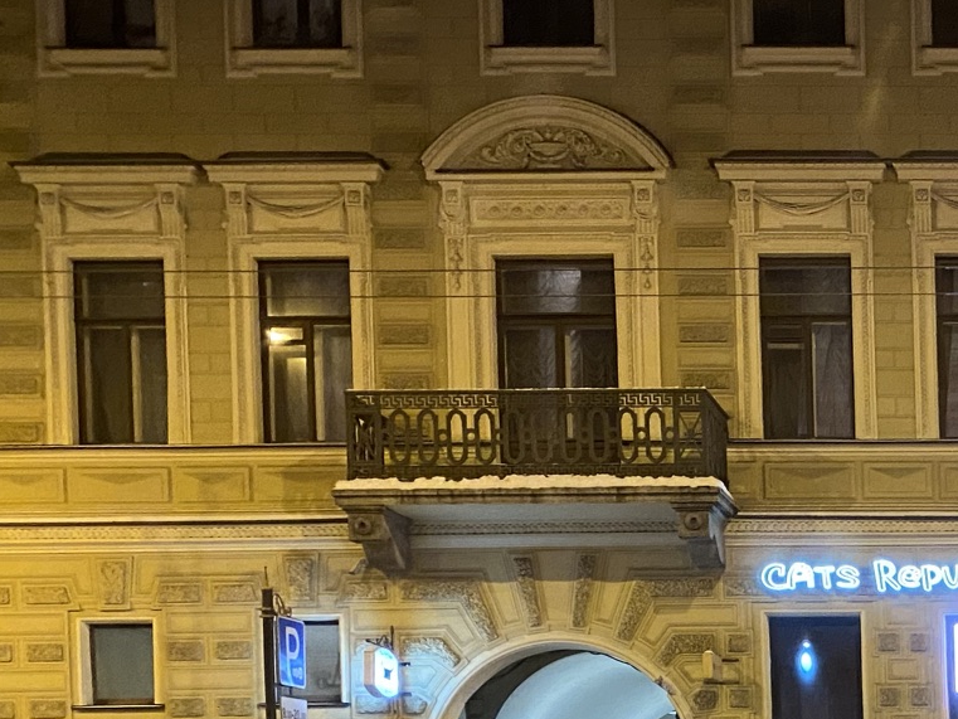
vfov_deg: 19.4
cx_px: 1164
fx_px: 1938
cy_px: 939
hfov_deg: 24.9
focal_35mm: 70
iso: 500
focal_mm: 4.25
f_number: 1.8
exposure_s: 1/25
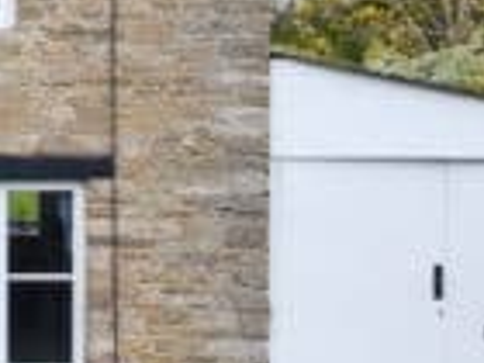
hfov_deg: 9.3
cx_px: -283
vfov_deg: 7.0
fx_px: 2877
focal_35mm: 206
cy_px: -271
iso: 400
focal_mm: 25
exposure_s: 1/250
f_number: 8
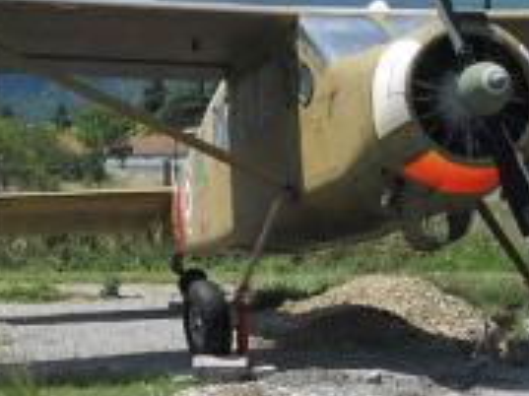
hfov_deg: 13.4
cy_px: 163
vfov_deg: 10.1
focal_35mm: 147
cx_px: 263
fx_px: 2245
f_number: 5.5
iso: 80
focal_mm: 6.72
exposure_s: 1/320
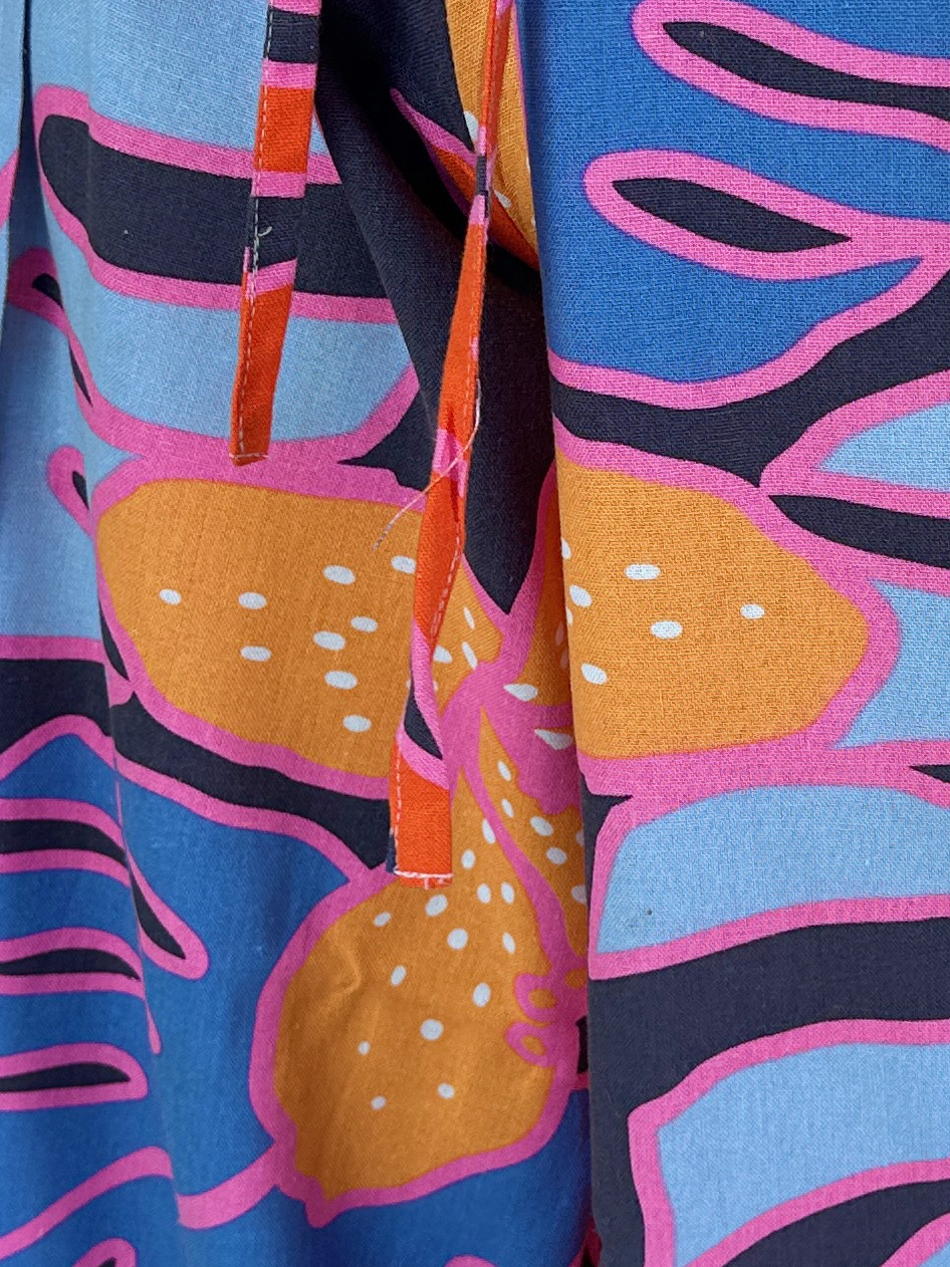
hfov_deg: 24.2
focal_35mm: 60
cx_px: 695
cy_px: 341
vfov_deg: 31.7
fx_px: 2196
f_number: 1.78
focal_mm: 6.86
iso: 80
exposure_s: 1/256
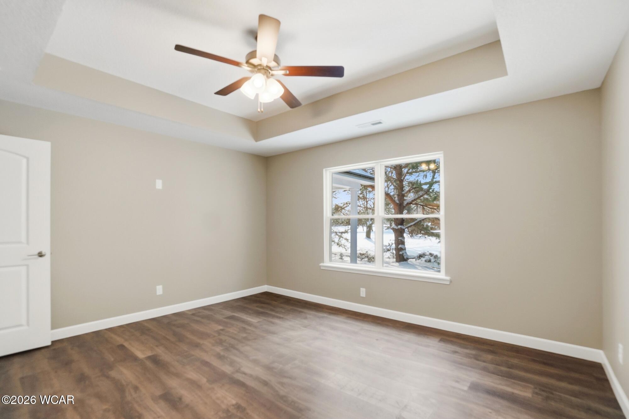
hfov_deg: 100.4
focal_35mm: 15
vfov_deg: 77.3
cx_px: 314
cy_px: 210
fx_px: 262
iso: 125
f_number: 5.6
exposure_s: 1/250
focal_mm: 10
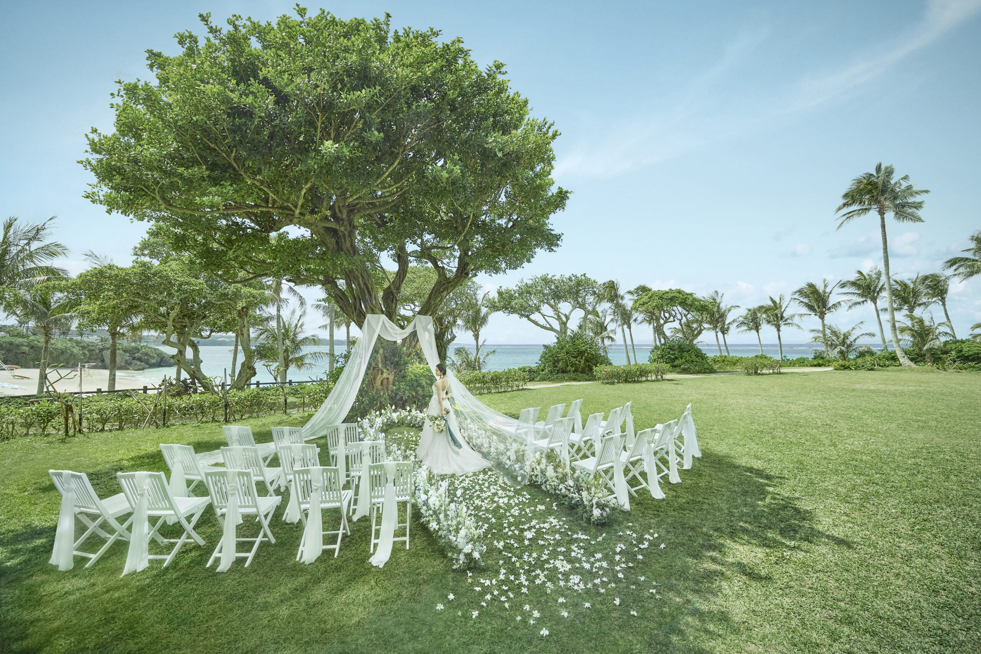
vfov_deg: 81.2
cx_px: 490
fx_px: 381
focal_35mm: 14
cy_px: 327
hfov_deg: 104.3
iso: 200
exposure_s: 1/1000
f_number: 4
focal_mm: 14
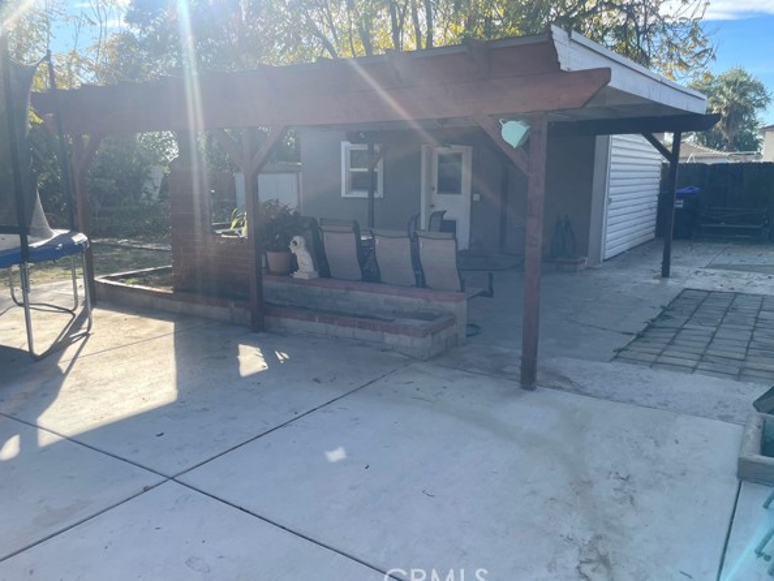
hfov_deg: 63.4
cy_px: 287
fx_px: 626
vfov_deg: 49.8
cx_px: 370
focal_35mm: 28
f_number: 1.6
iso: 32
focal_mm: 4.2
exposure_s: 1/1642
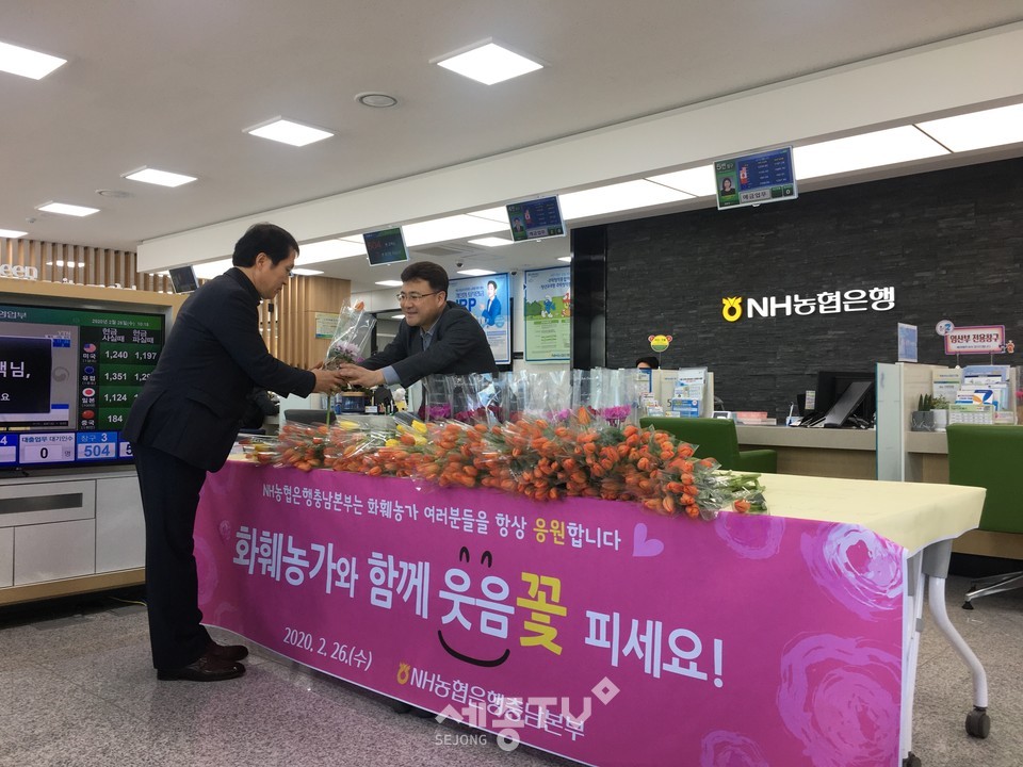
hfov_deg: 61.7
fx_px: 857
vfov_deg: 48.2
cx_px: 512
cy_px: 384
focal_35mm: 29
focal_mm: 4.15
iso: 32
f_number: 2.2
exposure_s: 1/60
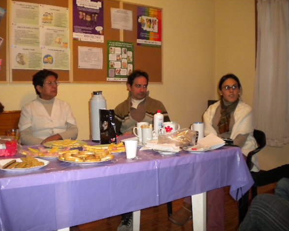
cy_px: 114
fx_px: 317
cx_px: 135
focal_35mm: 37
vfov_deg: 40.1
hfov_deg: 49.0
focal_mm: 6.3
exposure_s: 1/30
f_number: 3.1
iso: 400
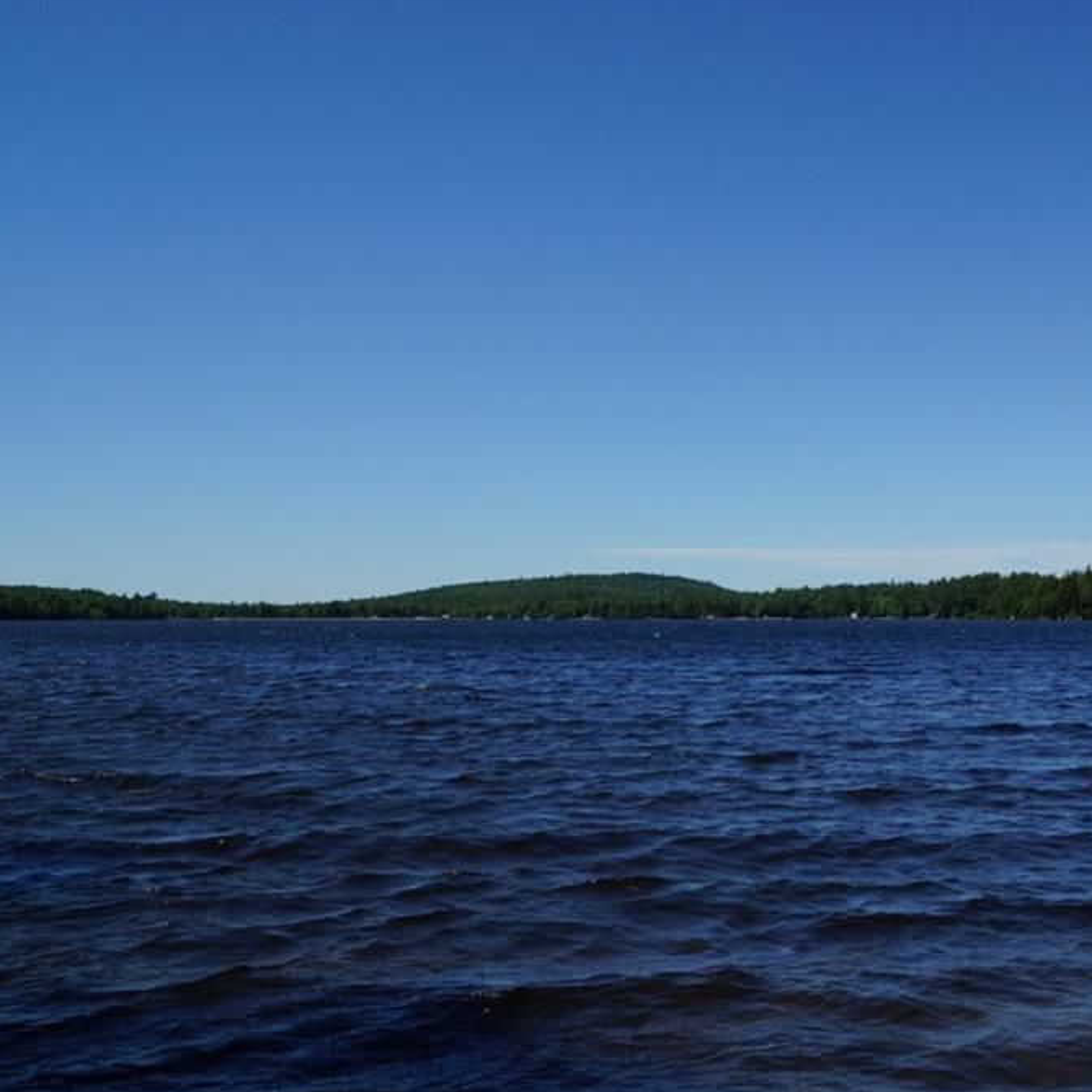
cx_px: 664
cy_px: 543
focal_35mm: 39
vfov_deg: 42.8
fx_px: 1392
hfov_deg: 42.6
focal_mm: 20
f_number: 13
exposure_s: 1/100
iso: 100
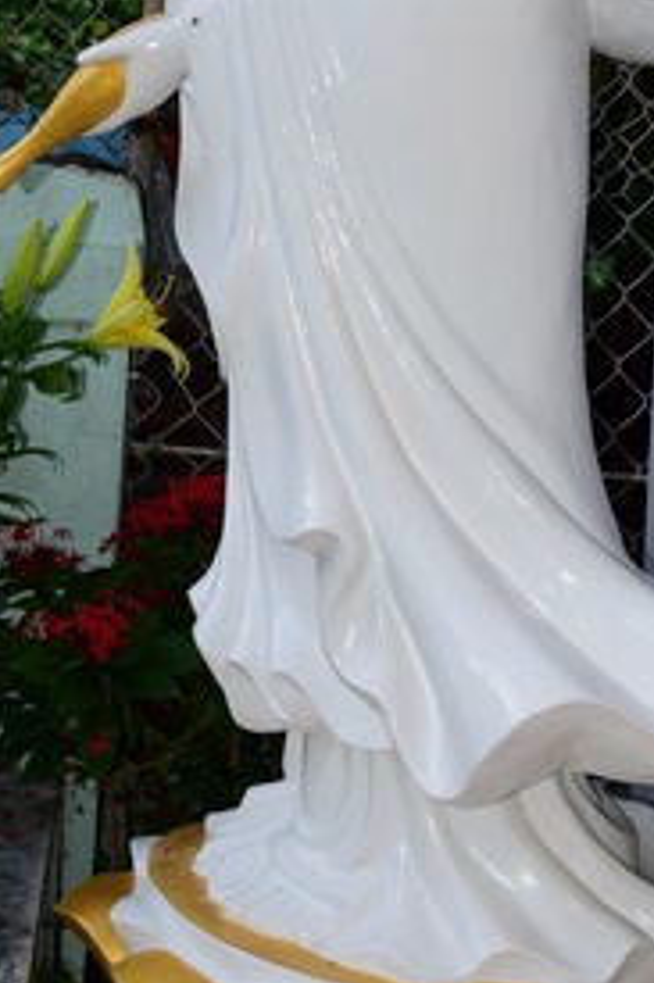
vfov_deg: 28.0
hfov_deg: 19.0
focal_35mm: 71
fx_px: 1937
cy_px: 236
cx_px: 143
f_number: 4
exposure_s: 1/60
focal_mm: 30
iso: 320
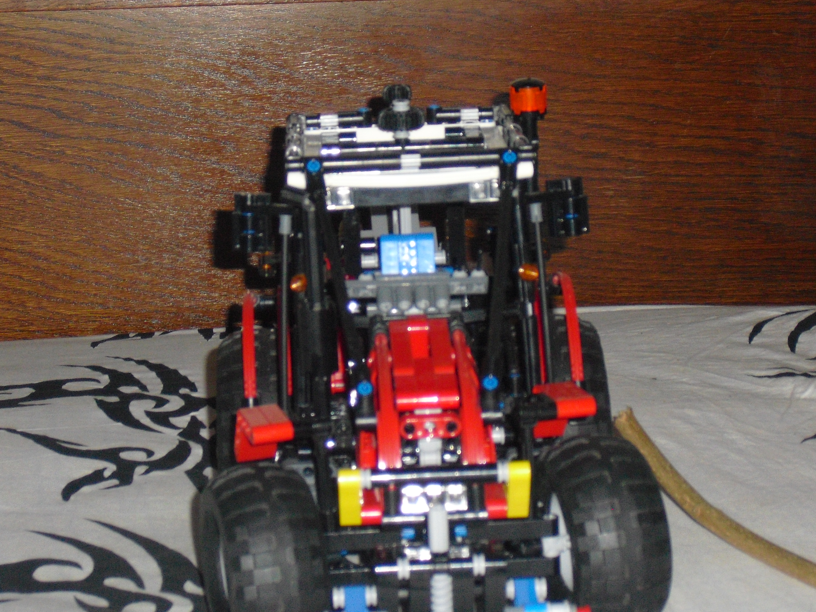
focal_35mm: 107
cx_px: 422
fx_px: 2522
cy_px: 291
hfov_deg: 18.4
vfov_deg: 13.8
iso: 400
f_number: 5.1
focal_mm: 15.7
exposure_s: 1/60
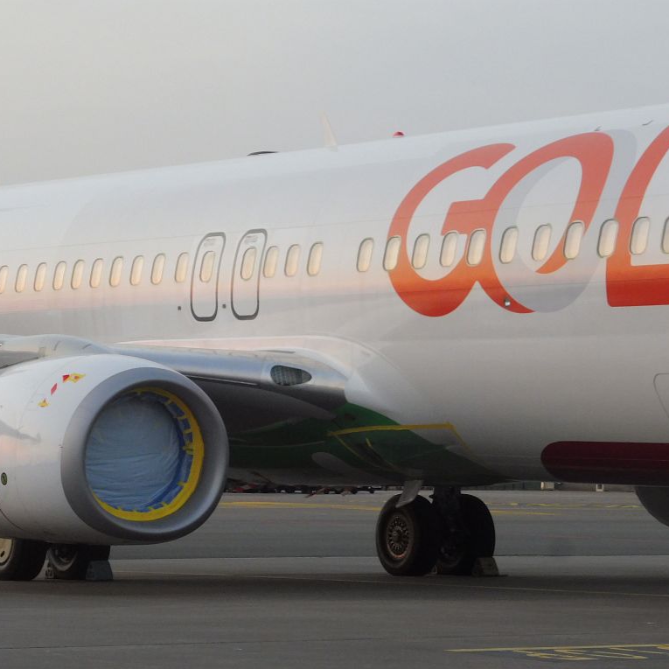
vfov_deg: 10.8
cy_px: 334
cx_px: 331
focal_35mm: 162
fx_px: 3542
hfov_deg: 10.8
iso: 400
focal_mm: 24.4
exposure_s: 1/40
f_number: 5.4
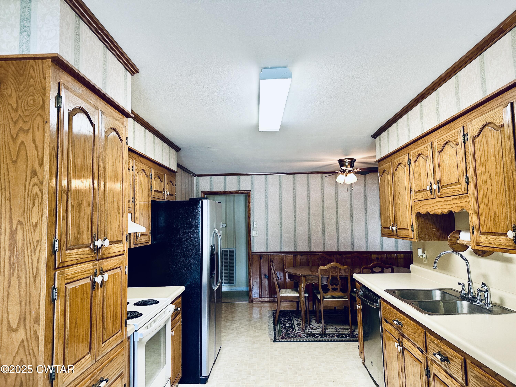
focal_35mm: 24
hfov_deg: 71.6
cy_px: 194
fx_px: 358
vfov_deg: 56.8
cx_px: 258
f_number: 1.78
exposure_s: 1/60
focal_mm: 6.86
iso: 200
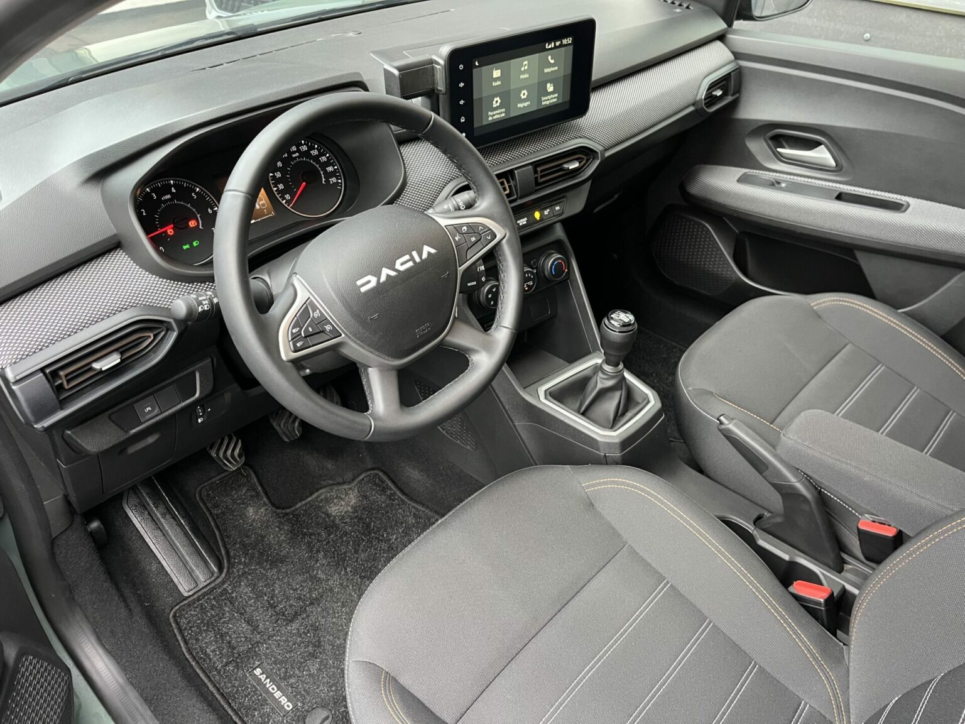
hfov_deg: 67.3
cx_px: 482
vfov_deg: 53.1
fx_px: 725
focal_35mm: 26
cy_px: 362
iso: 320
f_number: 1.6
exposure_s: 1/60
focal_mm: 5.1
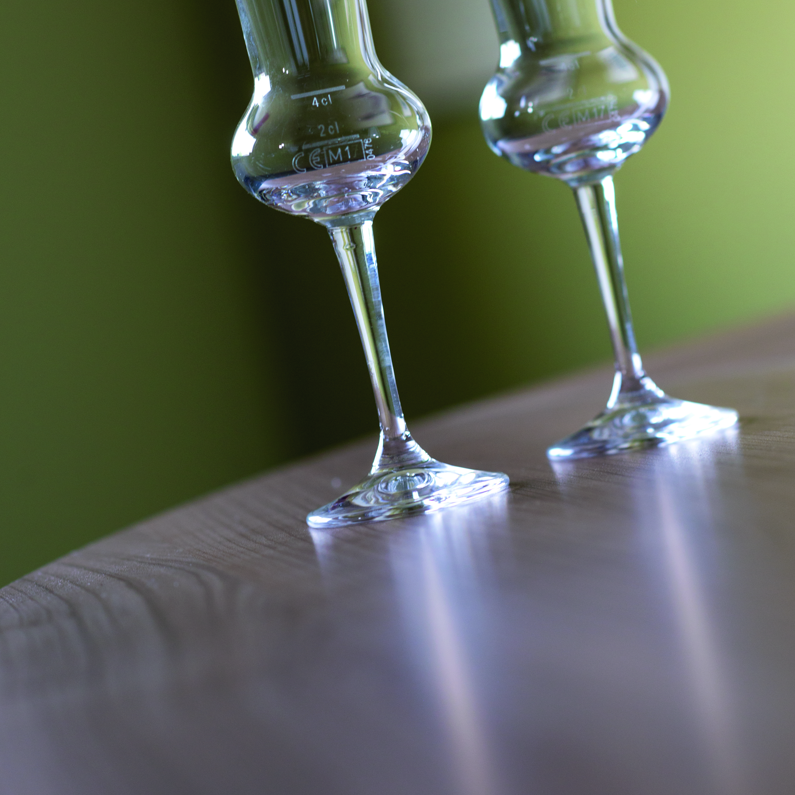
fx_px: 3066
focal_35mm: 118
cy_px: 156
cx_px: 376
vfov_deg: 14.7
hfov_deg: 14.8
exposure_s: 1/125
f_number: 3.5
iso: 400
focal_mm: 85
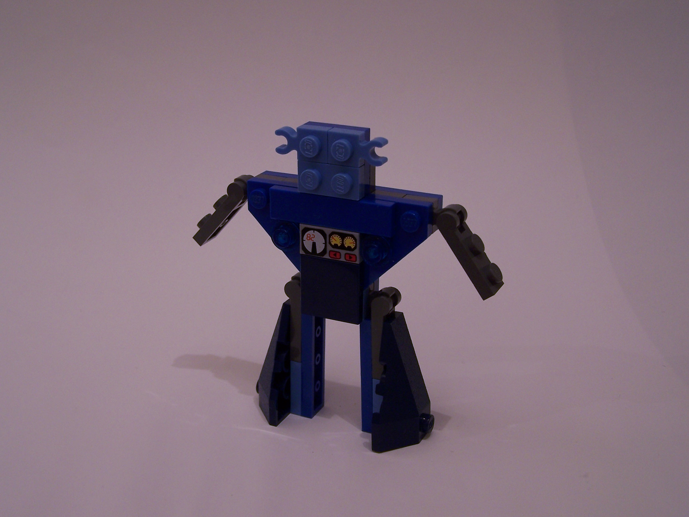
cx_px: 344
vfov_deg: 28.6
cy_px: 258
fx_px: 1015
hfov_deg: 37.5
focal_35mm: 51
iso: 80
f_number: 3
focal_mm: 8.5
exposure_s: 1/6
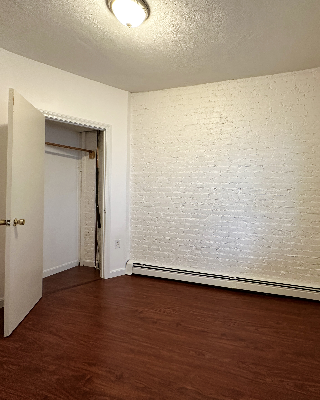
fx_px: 225
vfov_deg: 83.3
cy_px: 194
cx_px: 208
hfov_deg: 69.2
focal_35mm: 19
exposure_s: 1/60
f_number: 2.2
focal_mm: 2.22
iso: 160
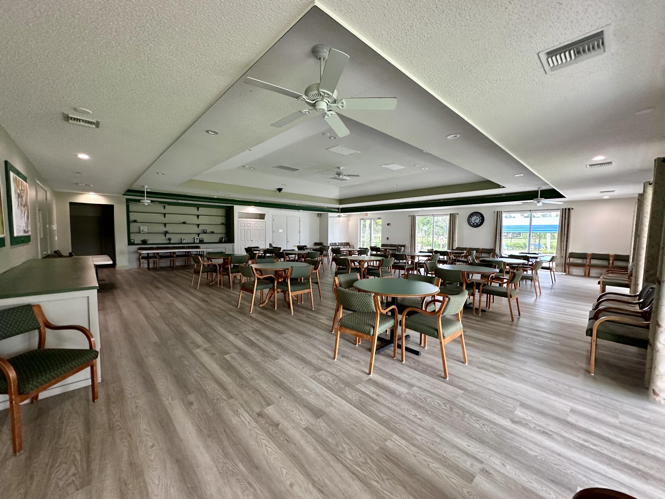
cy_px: 250
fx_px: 269
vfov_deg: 85.7
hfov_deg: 102.1
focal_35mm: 14
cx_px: 332
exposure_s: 1/61
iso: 320
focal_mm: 2.22
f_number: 2.2
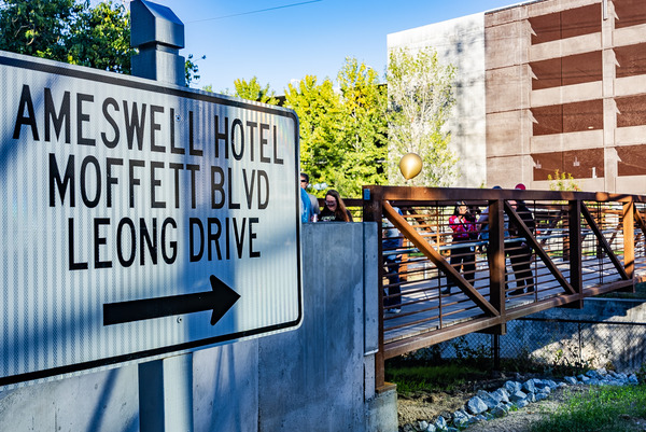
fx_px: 646
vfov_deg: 36.9
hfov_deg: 53.1
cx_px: 323
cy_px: 216
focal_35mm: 36
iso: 80
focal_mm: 24
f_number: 5
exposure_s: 1/160
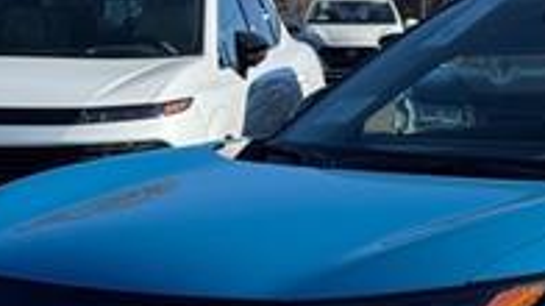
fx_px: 2470
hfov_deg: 12.4
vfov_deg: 7.0
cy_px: 353
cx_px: 609
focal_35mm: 171
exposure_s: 1/2833
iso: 64
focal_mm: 6.76
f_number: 1.78
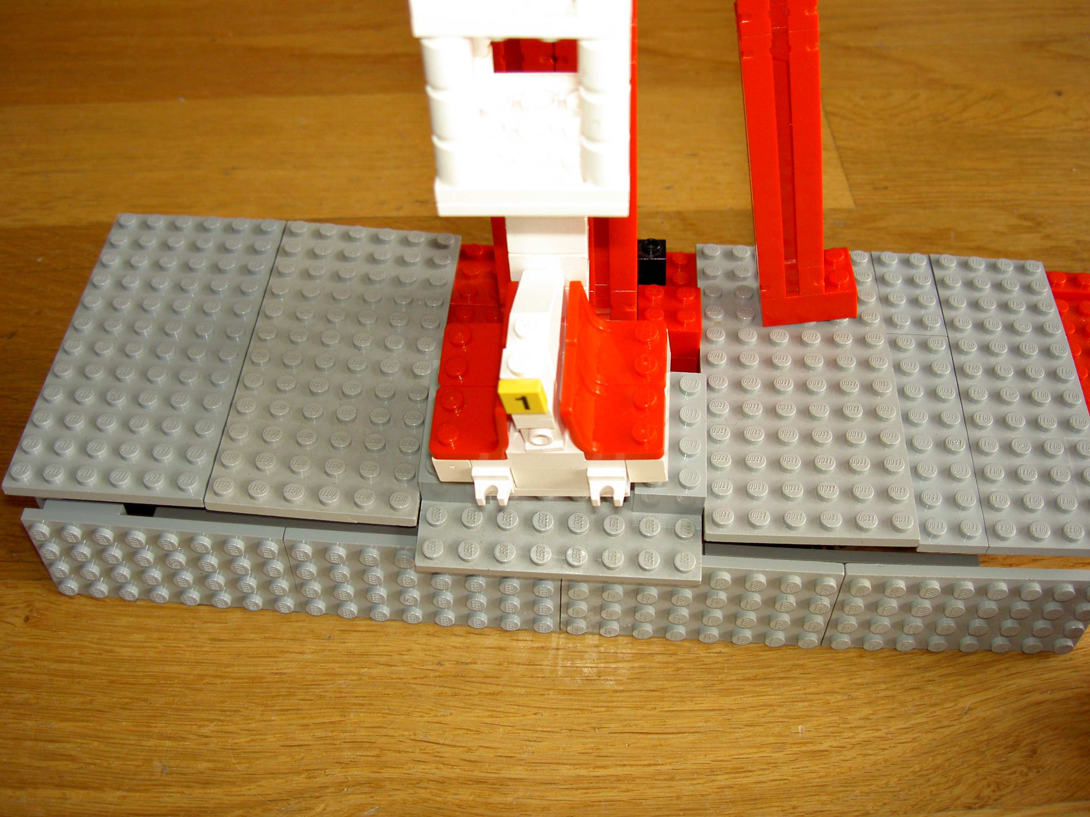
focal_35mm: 39
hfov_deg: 47.9
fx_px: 1228
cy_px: 408
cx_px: 545
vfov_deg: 36.8
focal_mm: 8
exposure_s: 1/60
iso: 100
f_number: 2.8
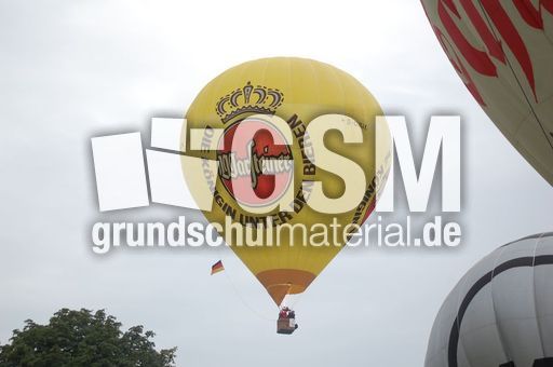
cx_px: 276
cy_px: 184
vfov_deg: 16.5
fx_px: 1266
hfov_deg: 24.6
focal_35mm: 82
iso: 250
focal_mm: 55
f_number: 5.6
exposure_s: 1/125
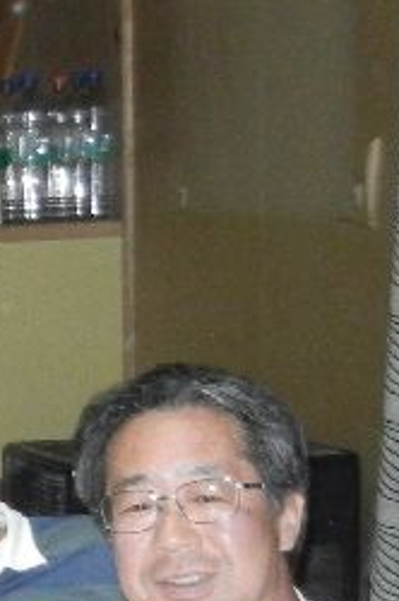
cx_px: -632
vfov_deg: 16.0
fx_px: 2134
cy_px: 442
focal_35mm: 128
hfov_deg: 9.3
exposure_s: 1/30
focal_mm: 5.4
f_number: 3.5
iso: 800
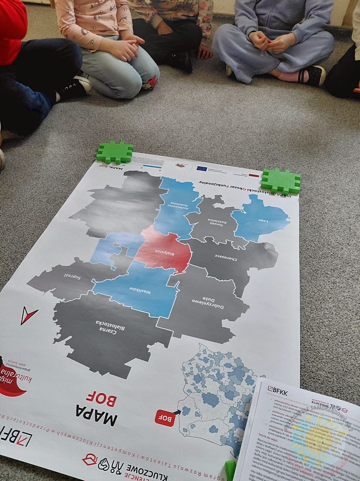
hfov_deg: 54.9
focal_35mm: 25
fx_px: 347
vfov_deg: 69.4
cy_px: 240
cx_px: 180
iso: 125
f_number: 1.8
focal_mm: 4.69
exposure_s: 1/100
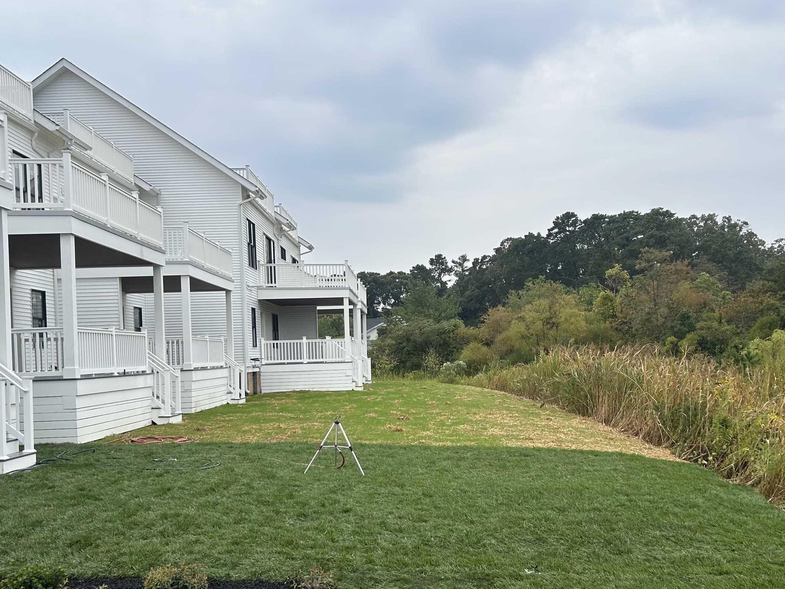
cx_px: 404
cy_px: 366
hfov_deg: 47.9
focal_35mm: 39
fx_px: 884
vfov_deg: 36.6
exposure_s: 1/909
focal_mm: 5.7
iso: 50
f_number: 1.5
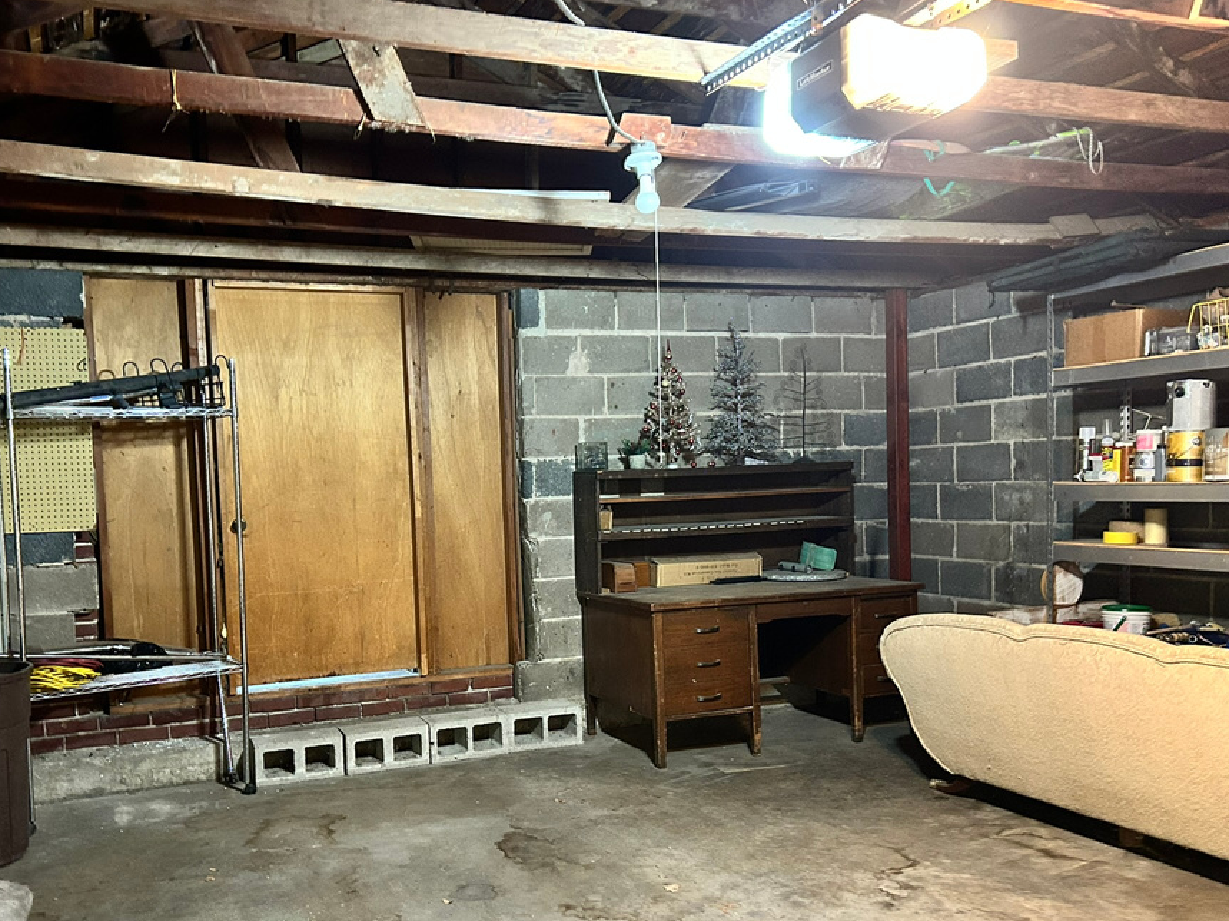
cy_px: 532
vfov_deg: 45.3
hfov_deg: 58.2
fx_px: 1100
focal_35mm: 31
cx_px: 548
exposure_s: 1/30
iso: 500
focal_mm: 5.7
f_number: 1.5
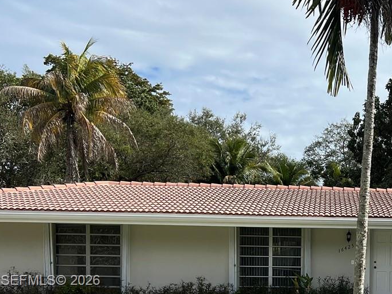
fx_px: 691
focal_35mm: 61
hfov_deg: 29.8
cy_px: 281
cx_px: 381
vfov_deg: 23.2
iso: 50
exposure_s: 1/4444
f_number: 1.5
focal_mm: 5.7
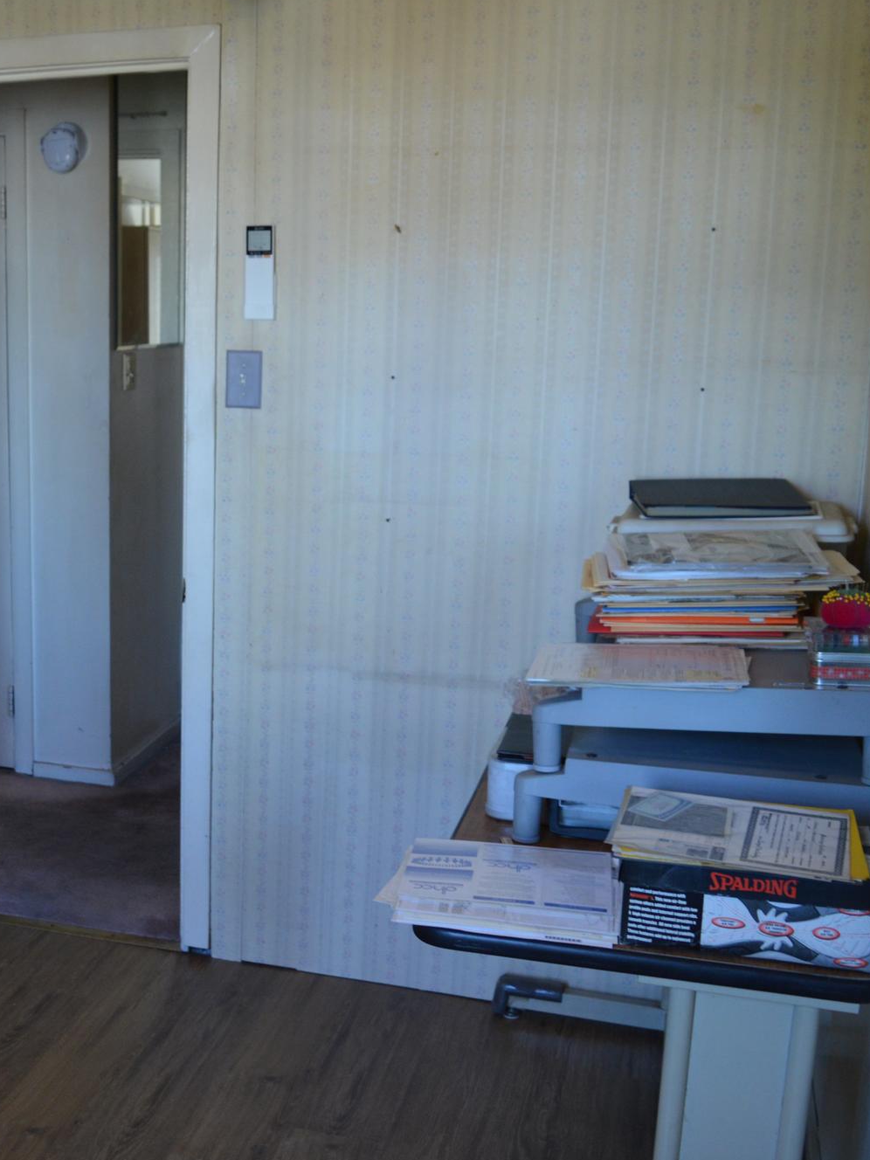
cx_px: 183
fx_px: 1340
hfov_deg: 34.9
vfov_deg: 46.8
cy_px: 587
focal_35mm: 40
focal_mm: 18
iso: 640
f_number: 3.5
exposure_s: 1/60
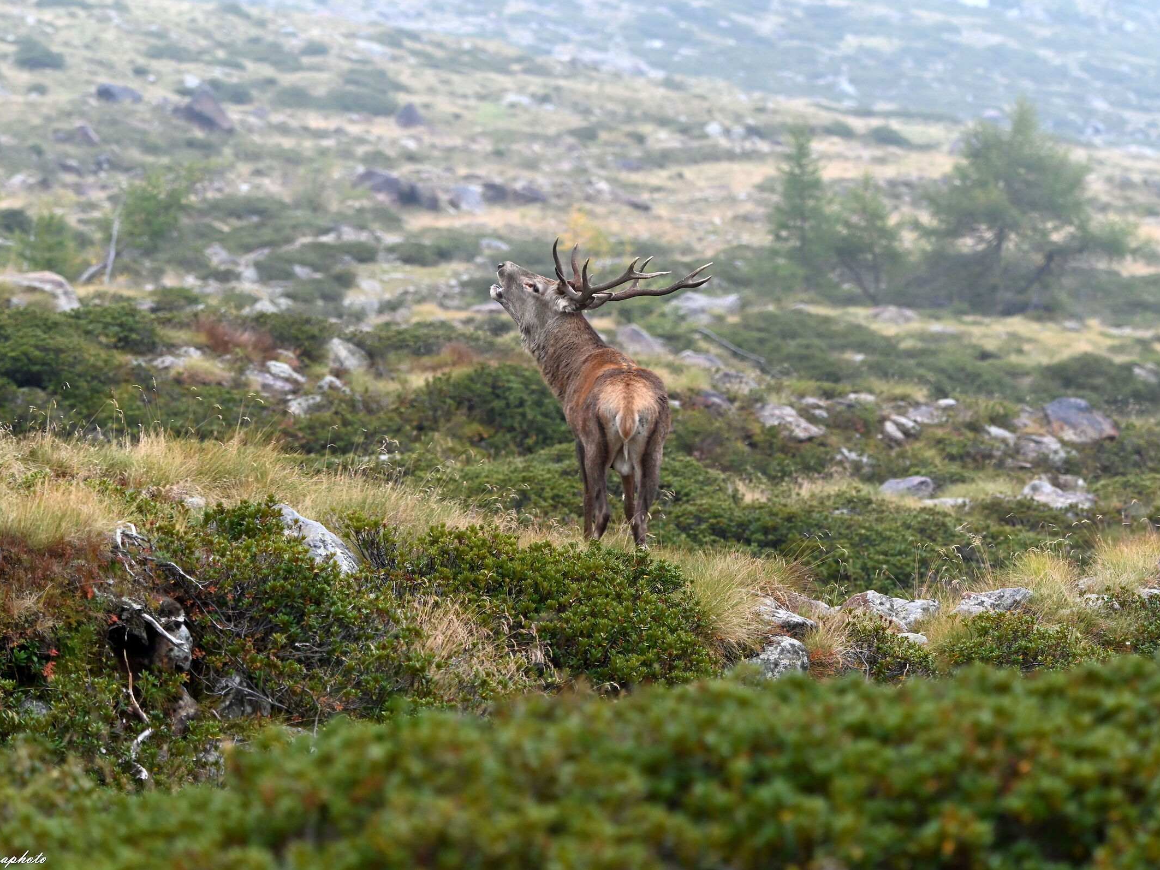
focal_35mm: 293
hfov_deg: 6.8
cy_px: 435
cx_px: 598
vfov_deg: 5.1
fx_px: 9819
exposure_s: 1/320
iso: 1600
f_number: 7.6
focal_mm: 270
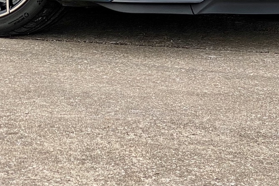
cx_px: 50
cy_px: -103
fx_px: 1248
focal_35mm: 161
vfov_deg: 8.3
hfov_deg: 12.7
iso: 20
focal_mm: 6
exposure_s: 1/393
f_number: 2
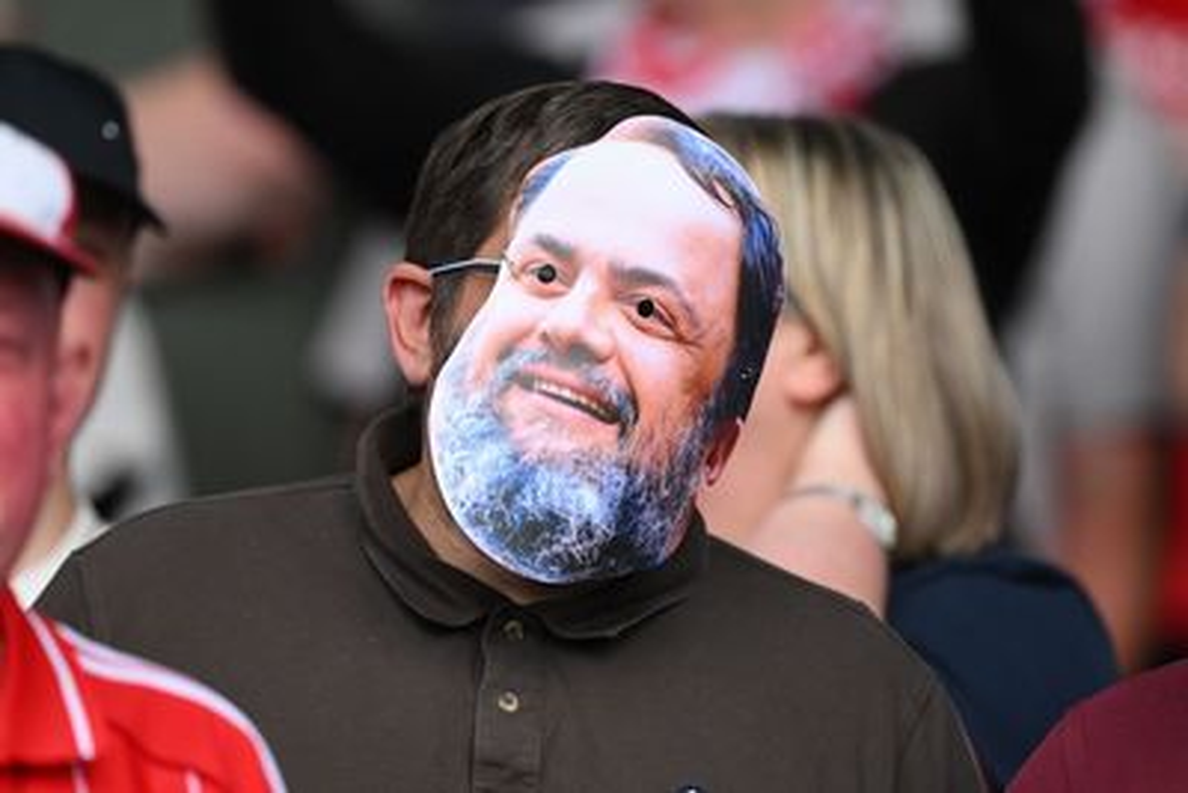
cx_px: 594
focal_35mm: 400
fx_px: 13204
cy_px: 396
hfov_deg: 5.2
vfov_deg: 3.4
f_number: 3.5
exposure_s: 1/3200
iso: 800
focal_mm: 400
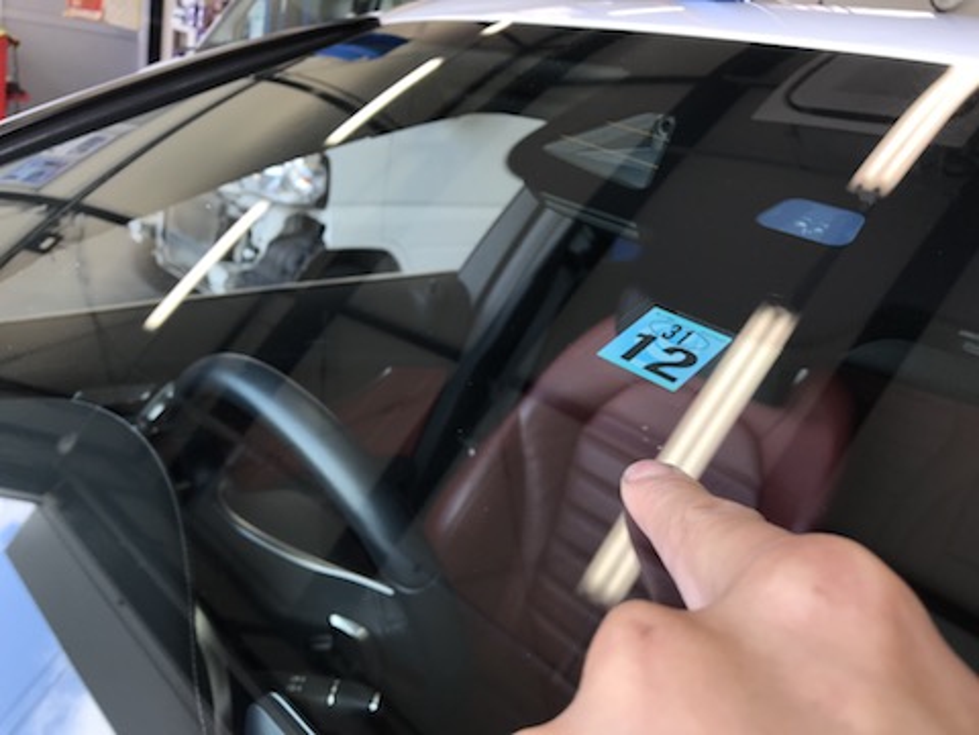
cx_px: 490
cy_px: 368
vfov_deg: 49.7
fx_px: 792
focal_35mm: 28
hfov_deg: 63.4
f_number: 1.8
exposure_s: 1/122
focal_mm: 3.99
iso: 20
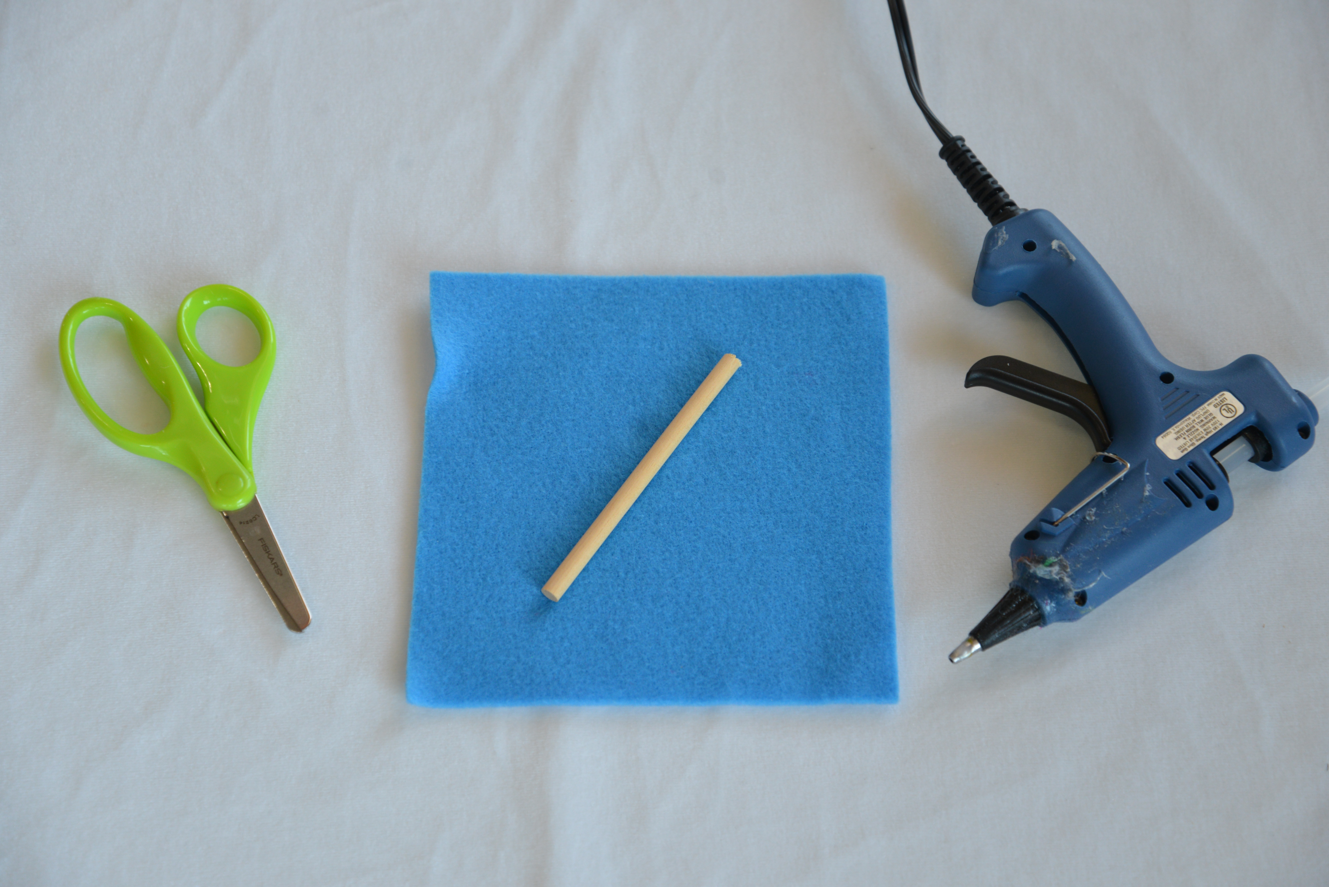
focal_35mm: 72
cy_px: 444
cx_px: 664
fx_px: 2659
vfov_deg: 18.9
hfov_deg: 28.1
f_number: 5
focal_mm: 72
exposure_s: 1/125
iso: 800
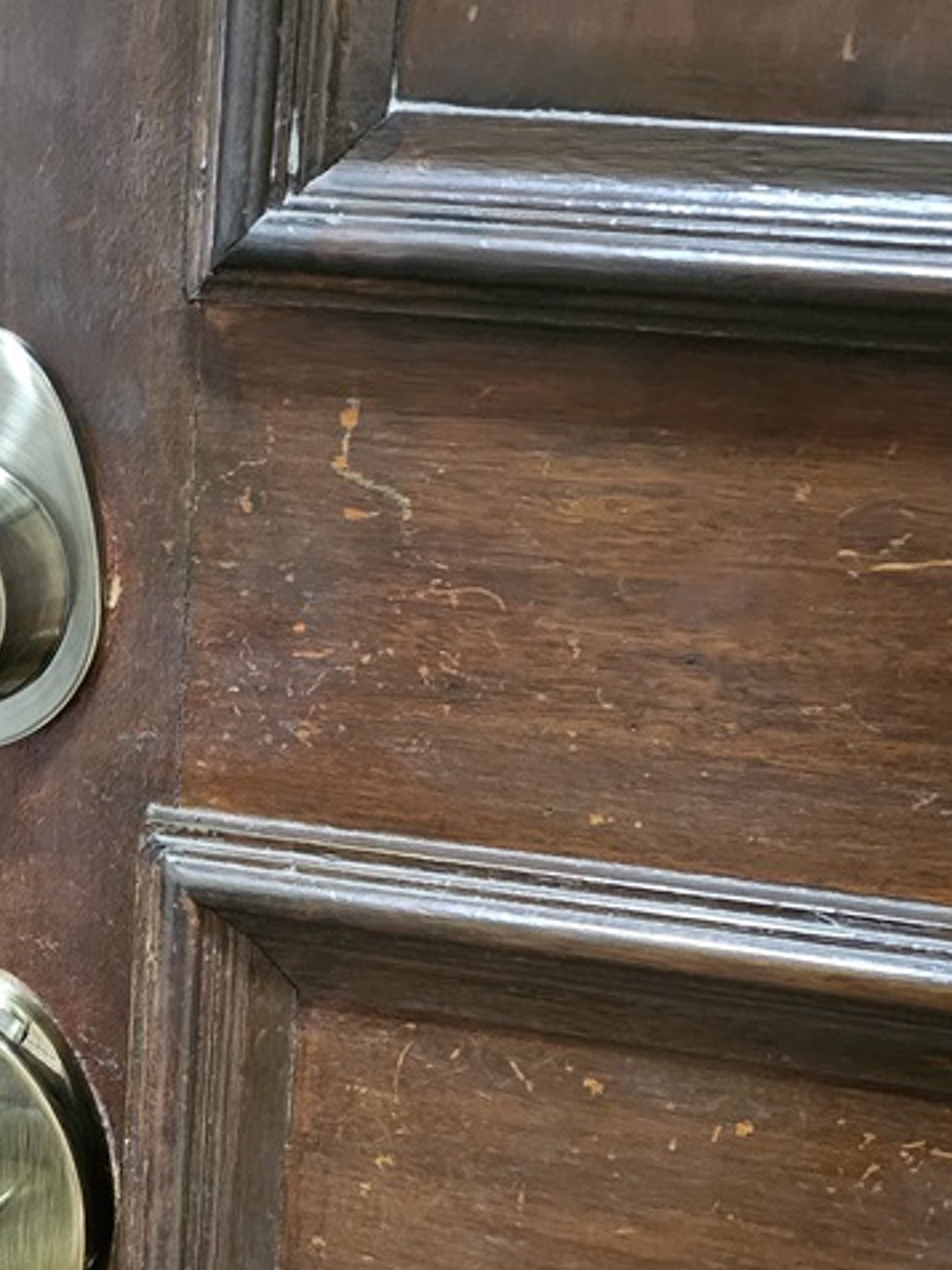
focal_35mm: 58
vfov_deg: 32.4
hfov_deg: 24.7
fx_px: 2127
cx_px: 165
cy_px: 1003
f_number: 1.7
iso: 2000
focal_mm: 6.3
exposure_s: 1/50
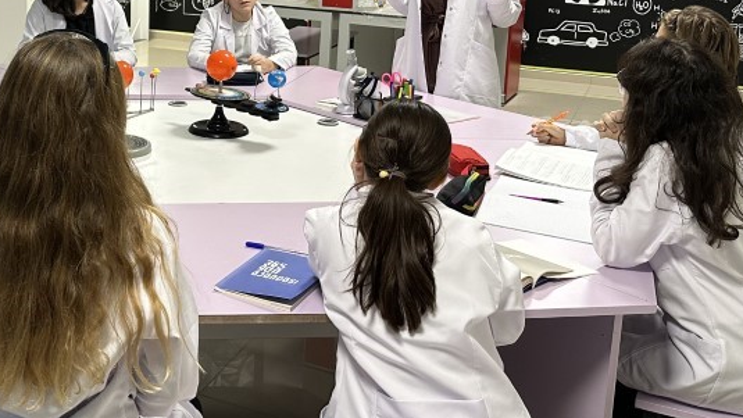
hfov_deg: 39.8
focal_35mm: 50
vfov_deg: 23.2
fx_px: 985
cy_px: 28
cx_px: 160
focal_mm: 6.86
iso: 160
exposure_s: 1/50
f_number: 1.78
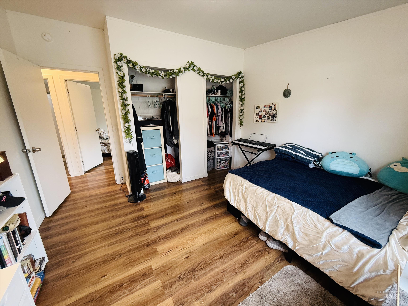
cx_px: 204
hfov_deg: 102.1
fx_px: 165
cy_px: 153
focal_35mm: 14
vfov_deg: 85.7
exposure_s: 1/120
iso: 250
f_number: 2.2
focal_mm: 2.22
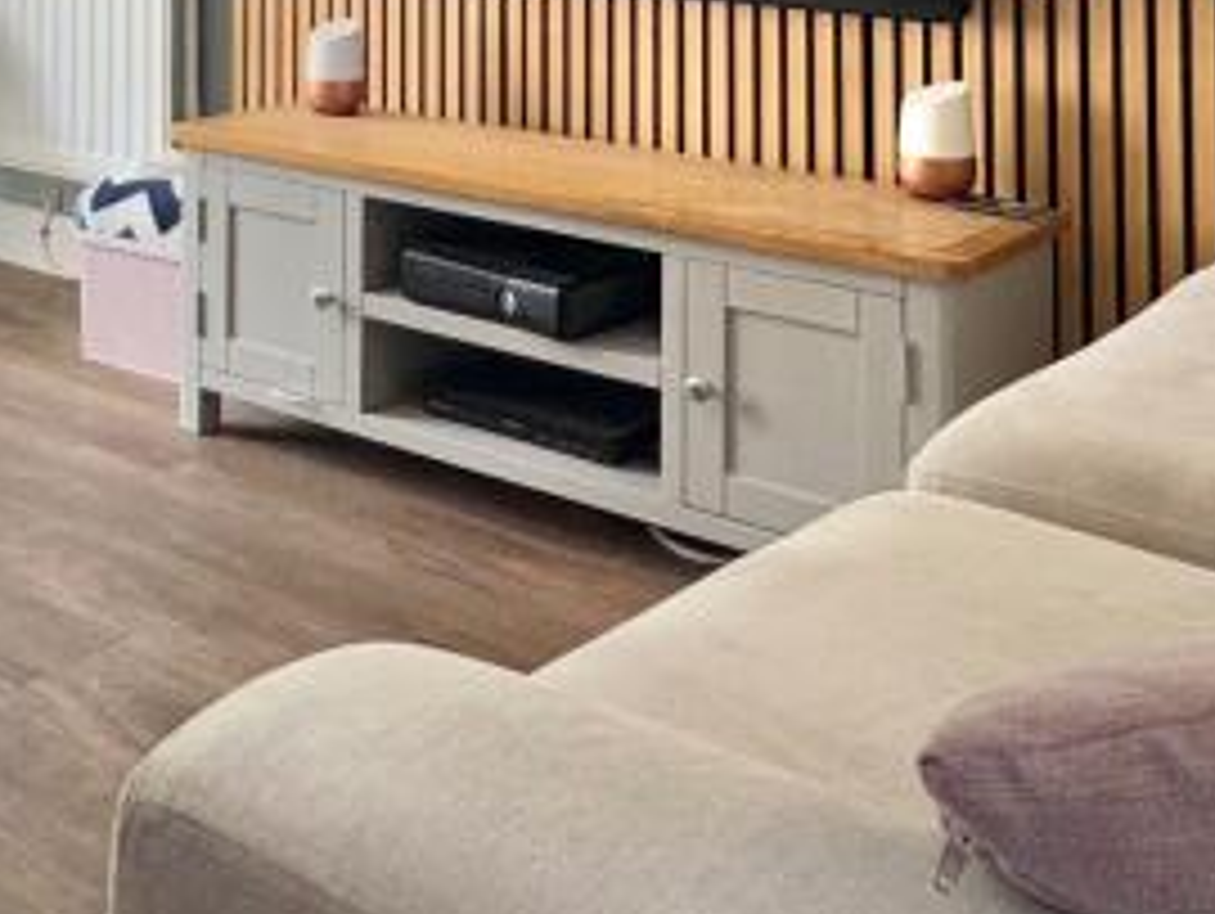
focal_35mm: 53
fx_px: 1862
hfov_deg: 35.0
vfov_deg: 24.1
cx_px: 243
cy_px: -279
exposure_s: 1/100
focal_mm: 2.22
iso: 125
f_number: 2.2
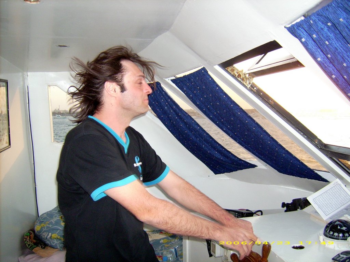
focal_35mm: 35
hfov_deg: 52.6
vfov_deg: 40.7
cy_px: 131
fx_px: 354
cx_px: 175
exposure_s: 1/60
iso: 100
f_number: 2.8
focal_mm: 5.95
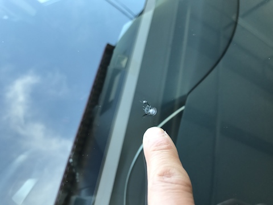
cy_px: 102
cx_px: 136
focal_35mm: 28
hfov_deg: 63.4
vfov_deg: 49.7
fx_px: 221
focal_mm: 3.99
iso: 32
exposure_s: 1/120
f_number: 1.8
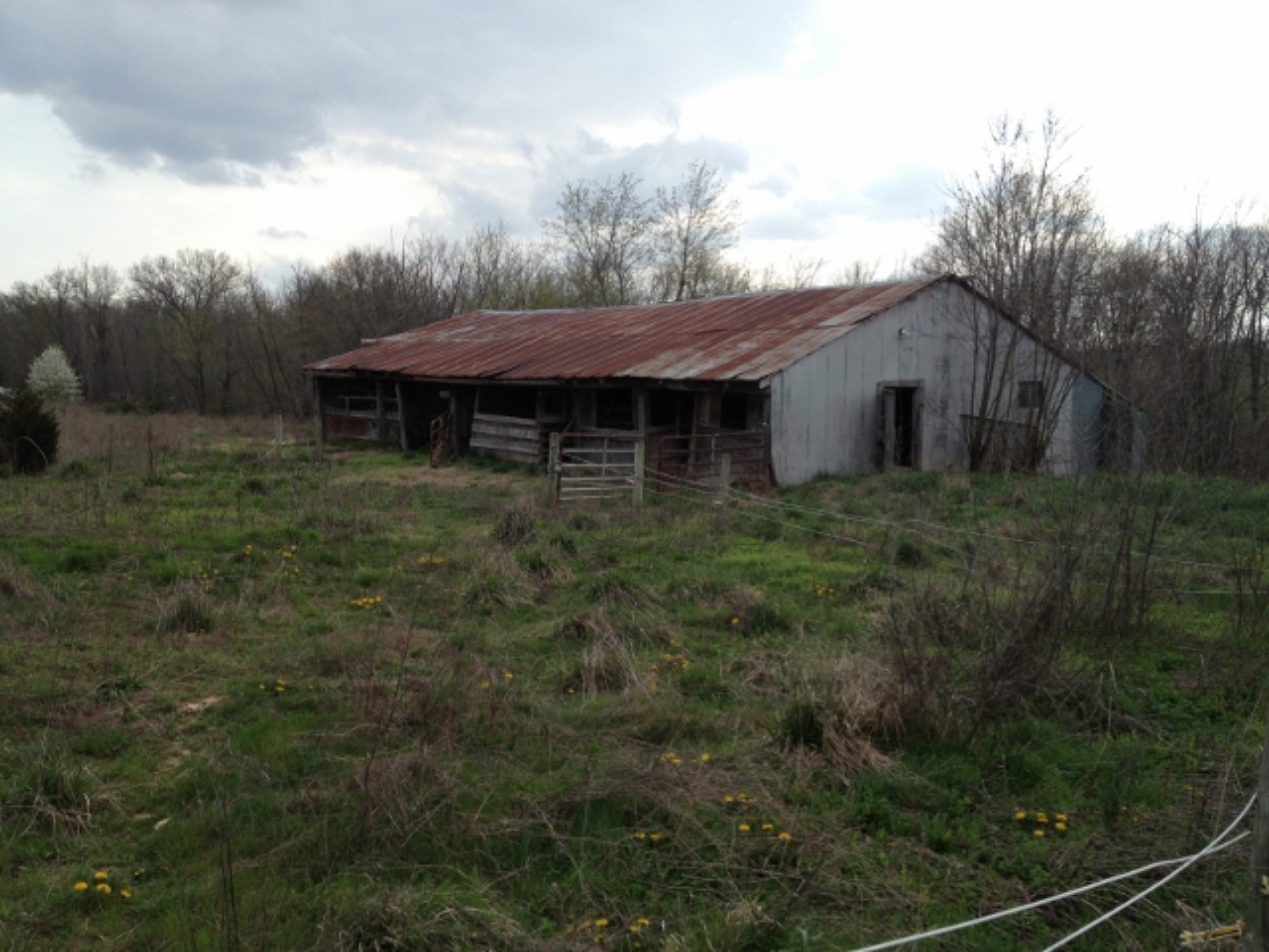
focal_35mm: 35
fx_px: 1283
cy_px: 476
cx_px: 634
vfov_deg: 40.7
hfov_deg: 52.6
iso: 50
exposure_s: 1/1104
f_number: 2.4
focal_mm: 4.28
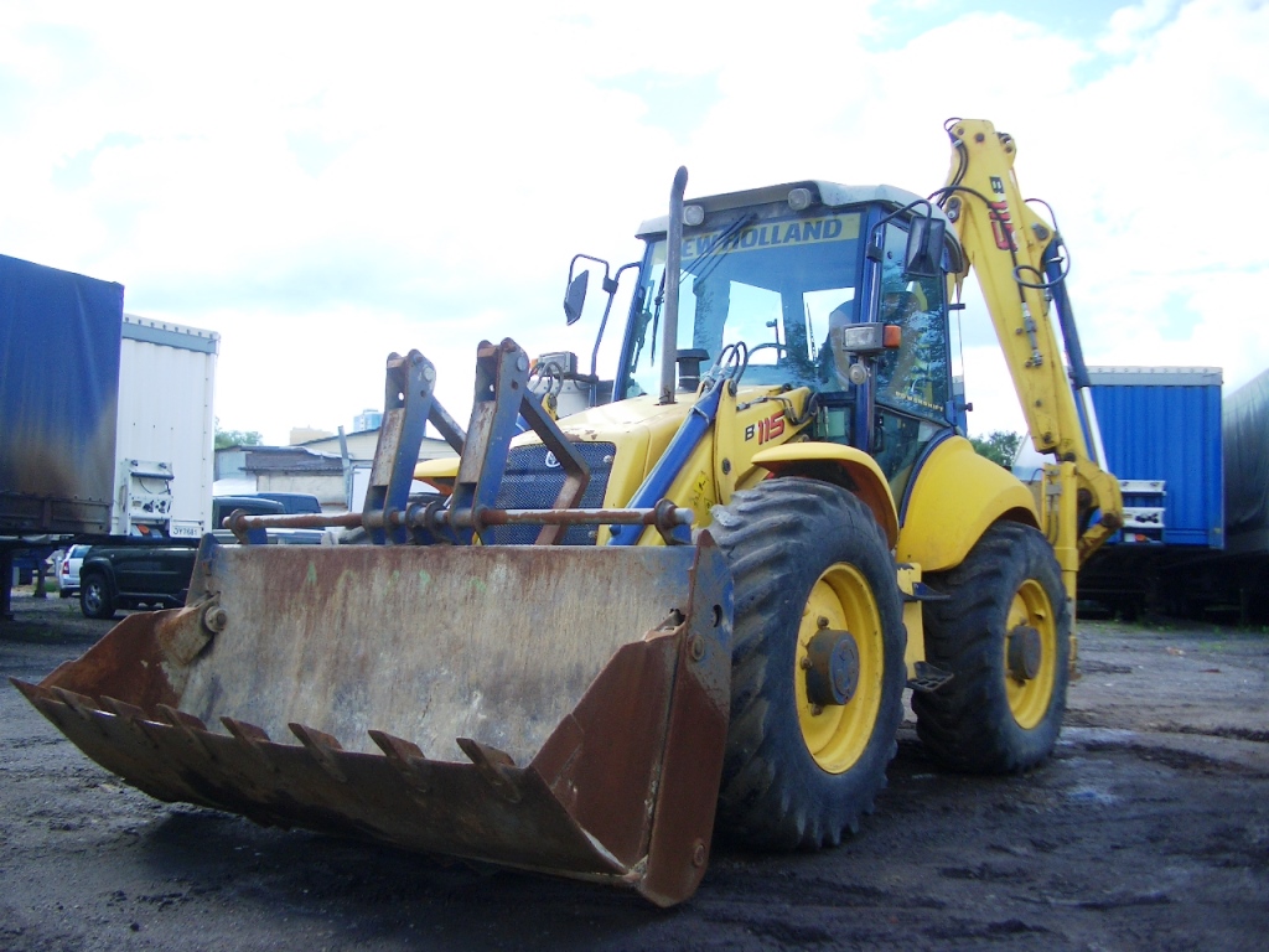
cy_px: 476
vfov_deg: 40.7
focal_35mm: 35
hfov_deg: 52.6
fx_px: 1283
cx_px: 634
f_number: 2.6
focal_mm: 5.8
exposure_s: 1/400
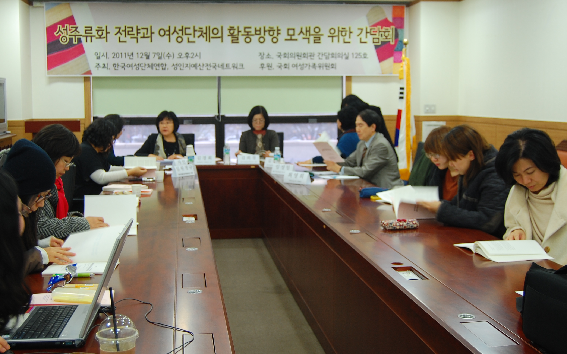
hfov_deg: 44.4
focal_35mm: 45
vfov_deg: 28.6
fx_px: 695
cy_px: 164
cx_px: 275
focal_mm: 26
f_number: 4.2
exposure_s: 1/13
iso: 200
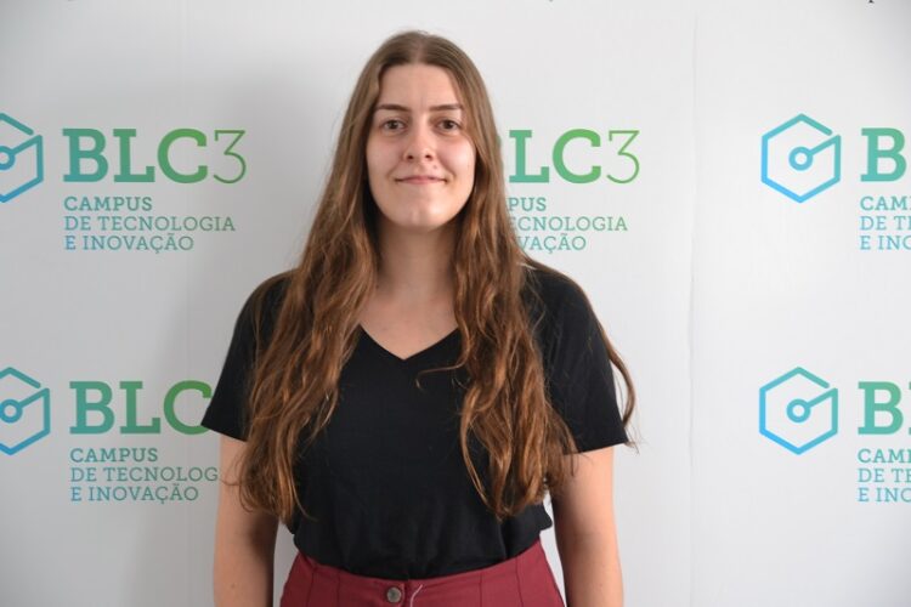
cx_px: 456
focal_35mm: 75
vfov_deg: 18.2
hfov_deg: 27.0
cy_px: 304
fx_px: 1898
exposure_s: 1/20
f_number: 3.8
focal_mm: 50
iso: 400
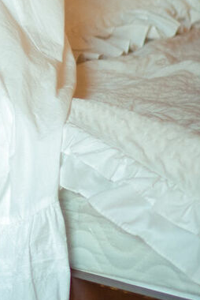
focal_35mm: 352
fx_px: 2928
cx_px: -182
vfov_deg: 5.8
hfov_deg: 3.9
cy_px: -73
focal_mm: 85
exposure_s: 1/200
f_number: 1.4
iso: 640
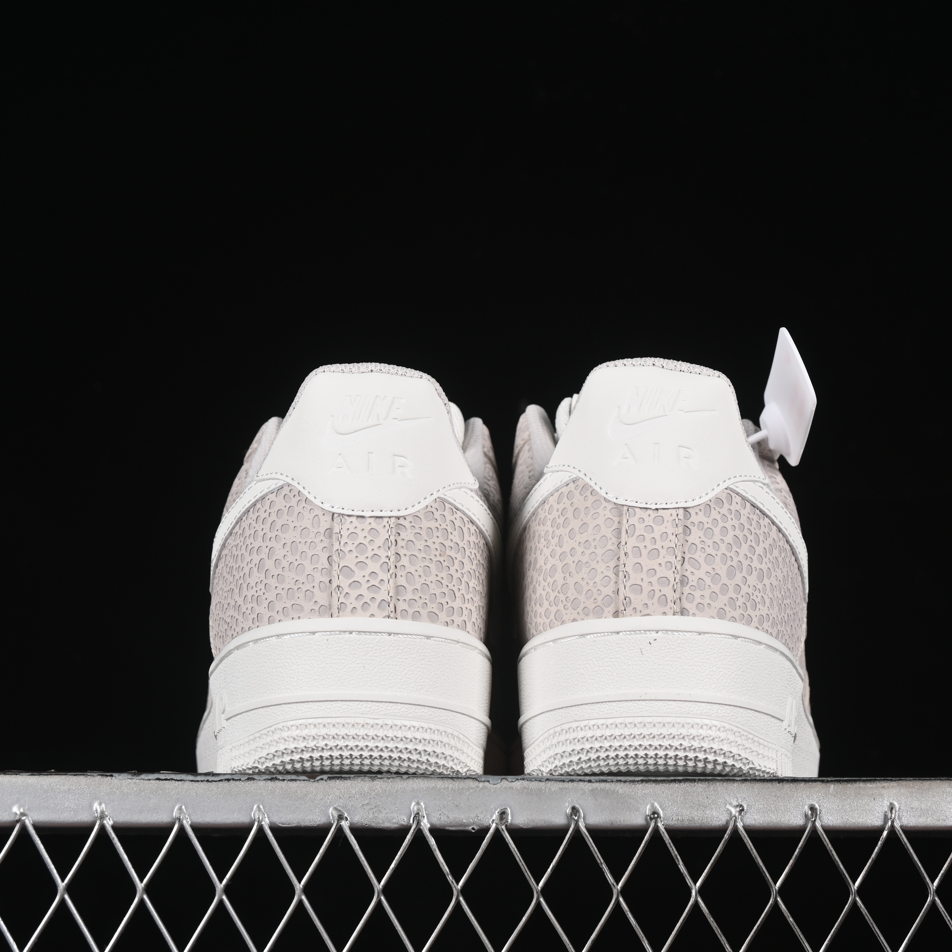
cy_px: 478
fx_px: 2987
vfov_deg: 18.1
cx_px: 512
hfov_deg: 18.1
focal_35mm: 96
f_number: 8
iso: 160
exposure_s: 1/80
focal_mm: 50
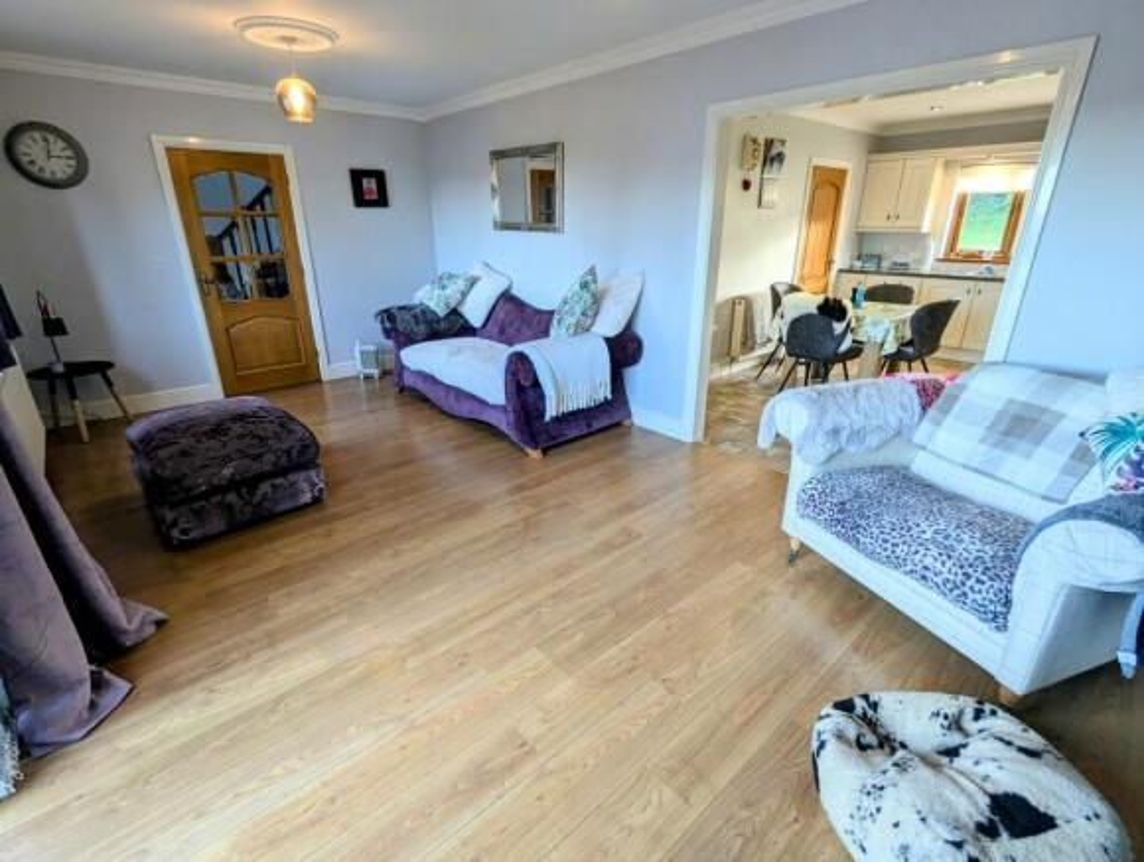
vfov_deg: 78.3
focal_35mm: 16
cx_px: 572
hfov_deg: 94.4
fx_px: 530
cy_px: 431
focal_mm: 2.35
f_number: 2.2
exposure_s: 1/25
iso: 102
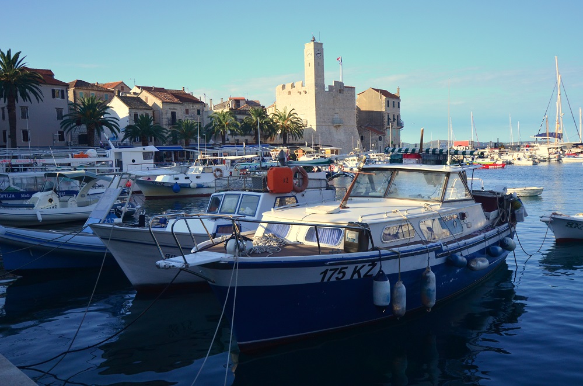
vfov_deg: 36.7
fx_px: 582
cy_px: 193
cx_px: 292
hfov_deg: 53.2
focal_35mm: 36
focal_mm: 24
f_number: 4
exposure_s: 1/3200
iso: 640
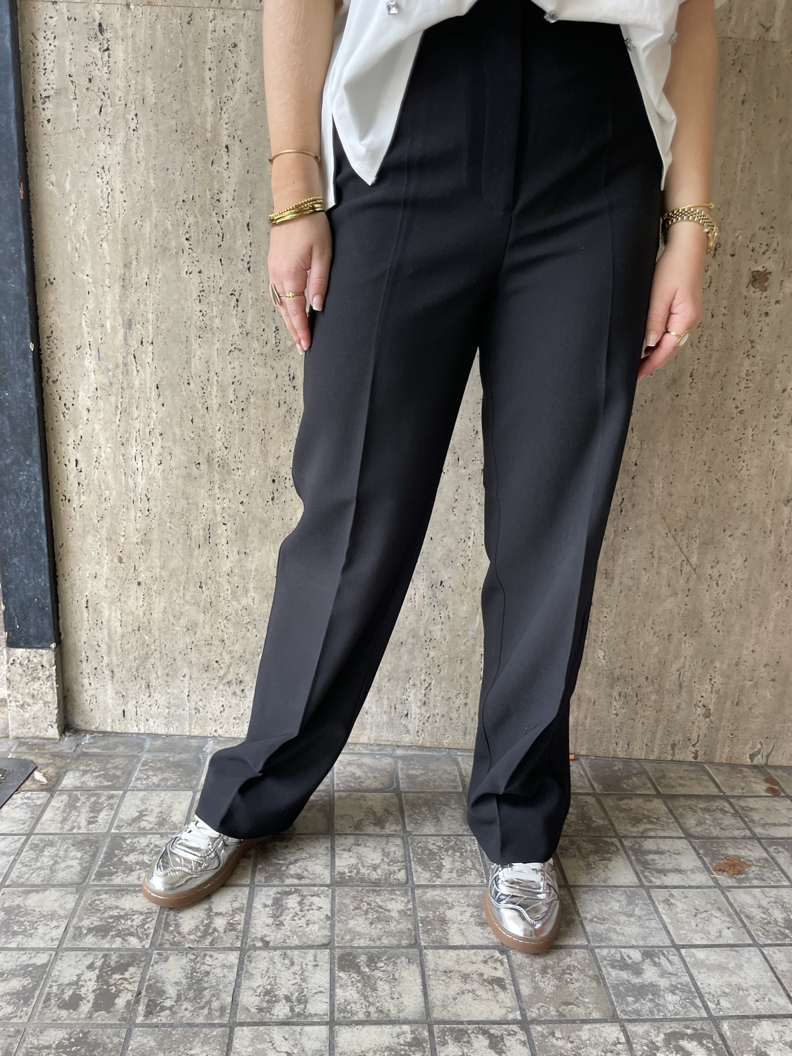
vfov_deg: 67.3
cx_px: 396
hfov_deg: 53.1
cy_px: 528
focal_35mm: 26
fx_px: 793
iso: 80
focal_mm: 4.2
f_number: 1.6
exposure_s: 1/121
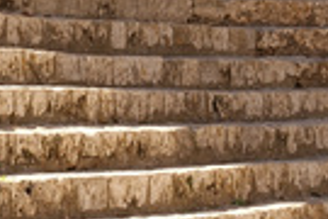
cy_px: 184
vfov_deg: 4.1
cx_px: 182
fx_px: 3043
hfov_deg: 6.2
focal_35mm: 334
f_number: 11
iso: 100
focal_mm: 60
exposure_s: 1/40
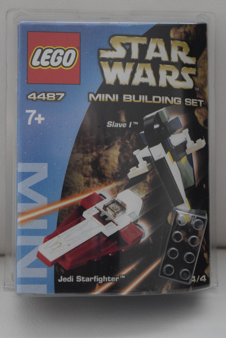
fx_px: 775
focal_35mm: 82
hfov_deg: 16.6
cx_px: 113
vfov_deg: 24.6
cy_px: 169
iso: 3200
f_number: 5.6
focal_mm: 55
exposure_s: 1/100
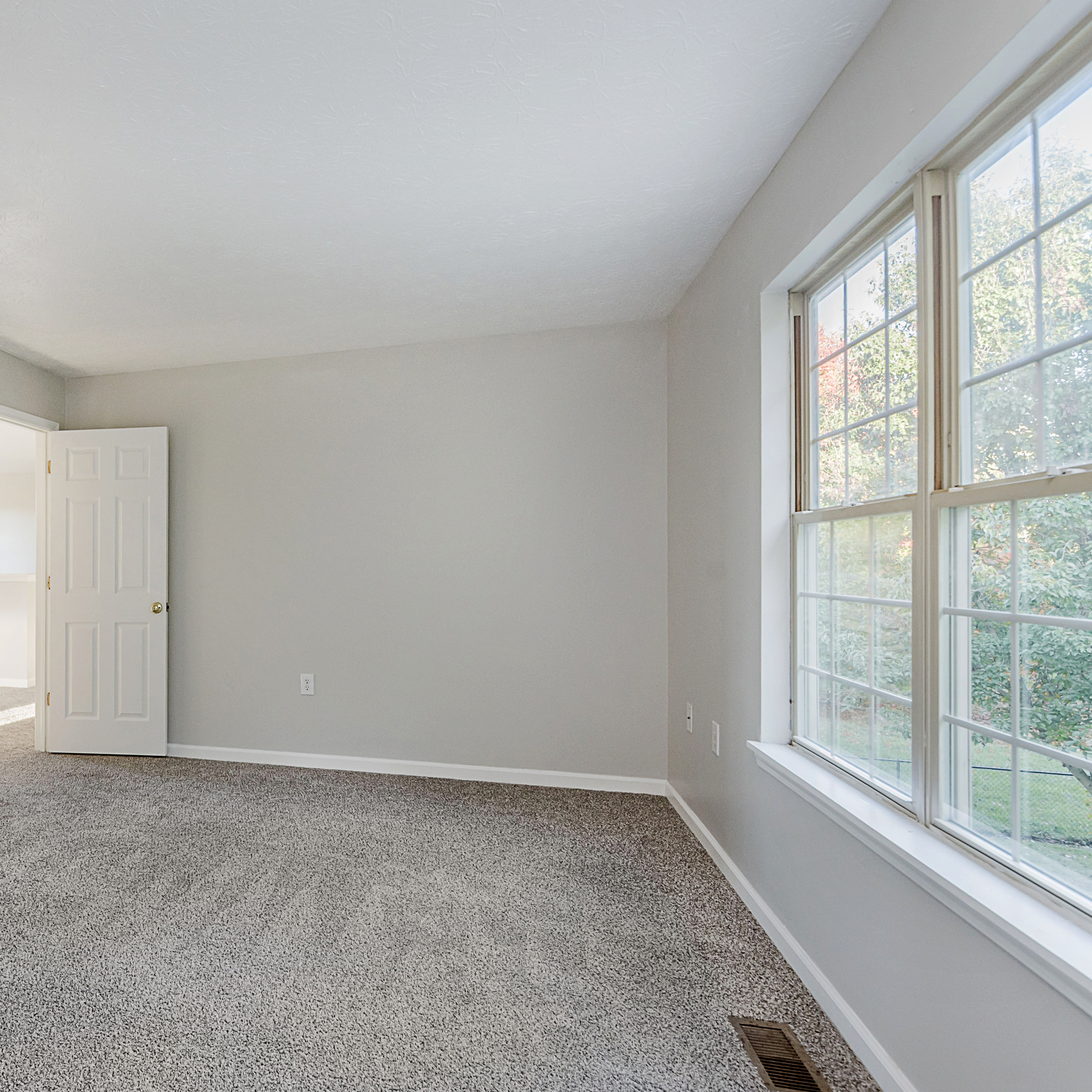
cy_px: 547
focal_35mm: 20
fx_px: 714
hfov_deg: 68.8
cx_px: 244
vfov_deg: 74.8
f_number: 5.6
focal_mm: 15
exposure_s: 1/50
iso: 320
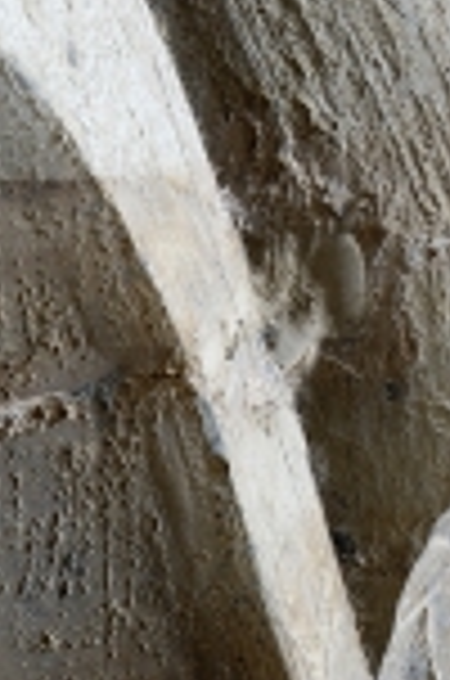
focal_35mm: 356
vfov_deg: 5.8
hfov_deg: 3.8
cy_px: 482
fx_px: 6705
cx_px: 716
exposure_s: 1/60
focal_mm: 70
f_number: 14
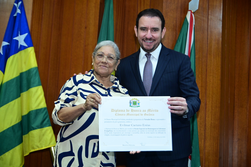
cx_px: 126
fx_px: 453
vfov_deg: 20.9
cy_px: 84
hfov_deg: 31.0
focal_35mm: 65
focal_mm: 65
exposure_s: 1/125
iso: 3200
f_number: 6.3
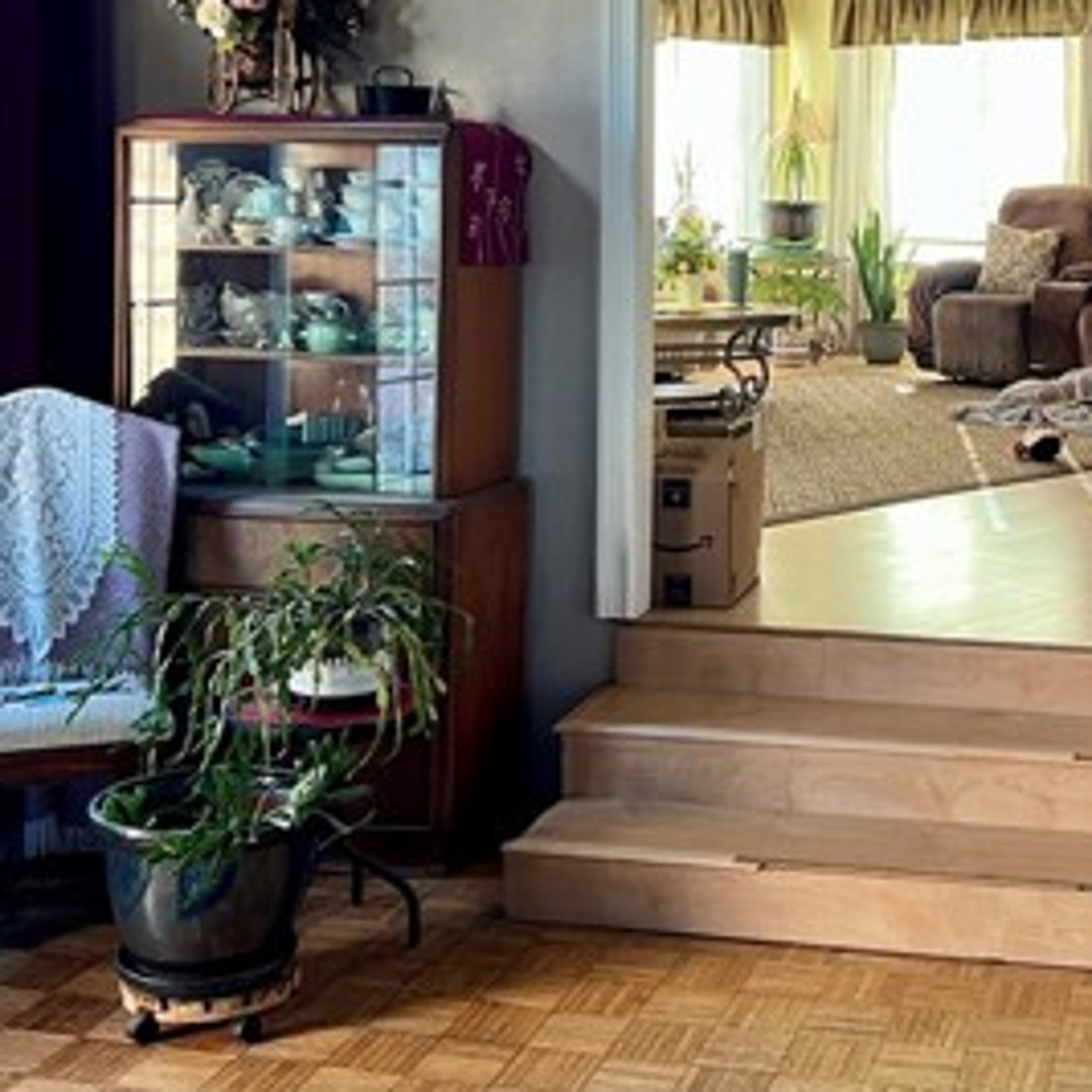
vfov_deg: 30.2
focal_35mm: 55
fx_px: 1963
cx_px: 822
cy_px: 196
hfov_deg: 30.6
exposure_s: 1/70
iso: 125
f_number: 1.5
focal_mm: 5.7
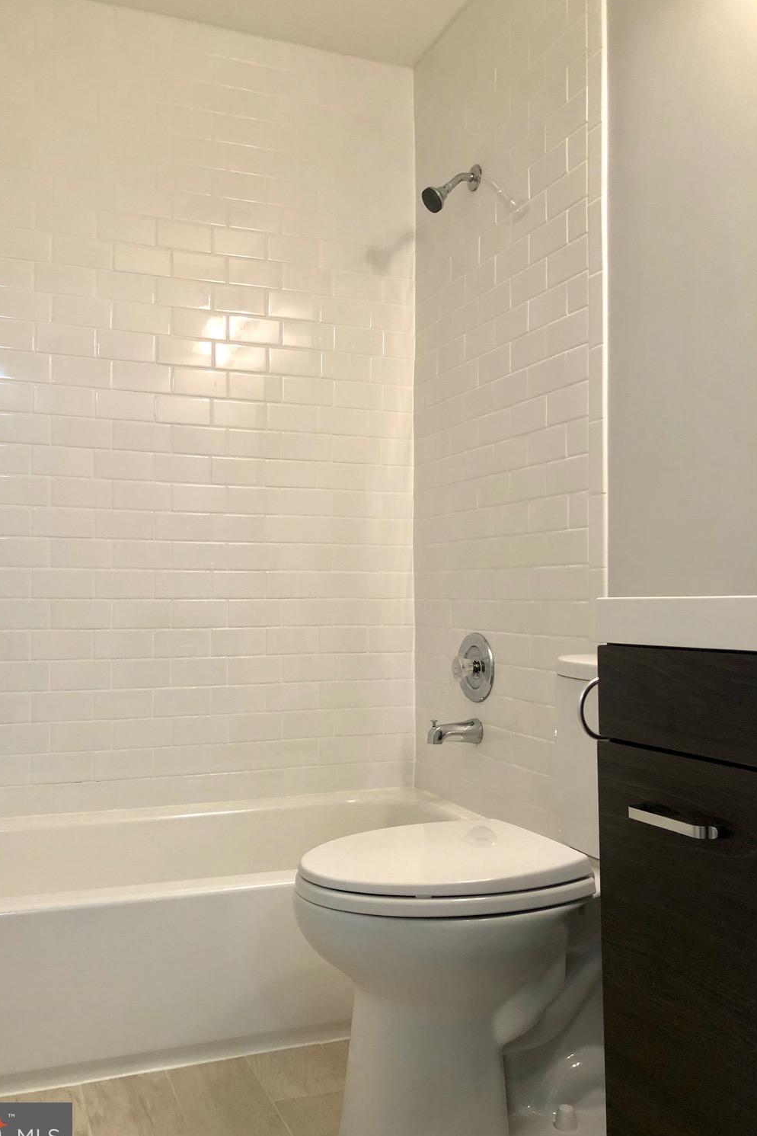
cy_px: 580
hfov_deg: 43.5
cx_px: 321
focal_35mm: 30
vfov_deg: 61.9
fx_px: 946
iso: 32
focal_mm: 4
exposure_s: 1/30
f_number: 1.8
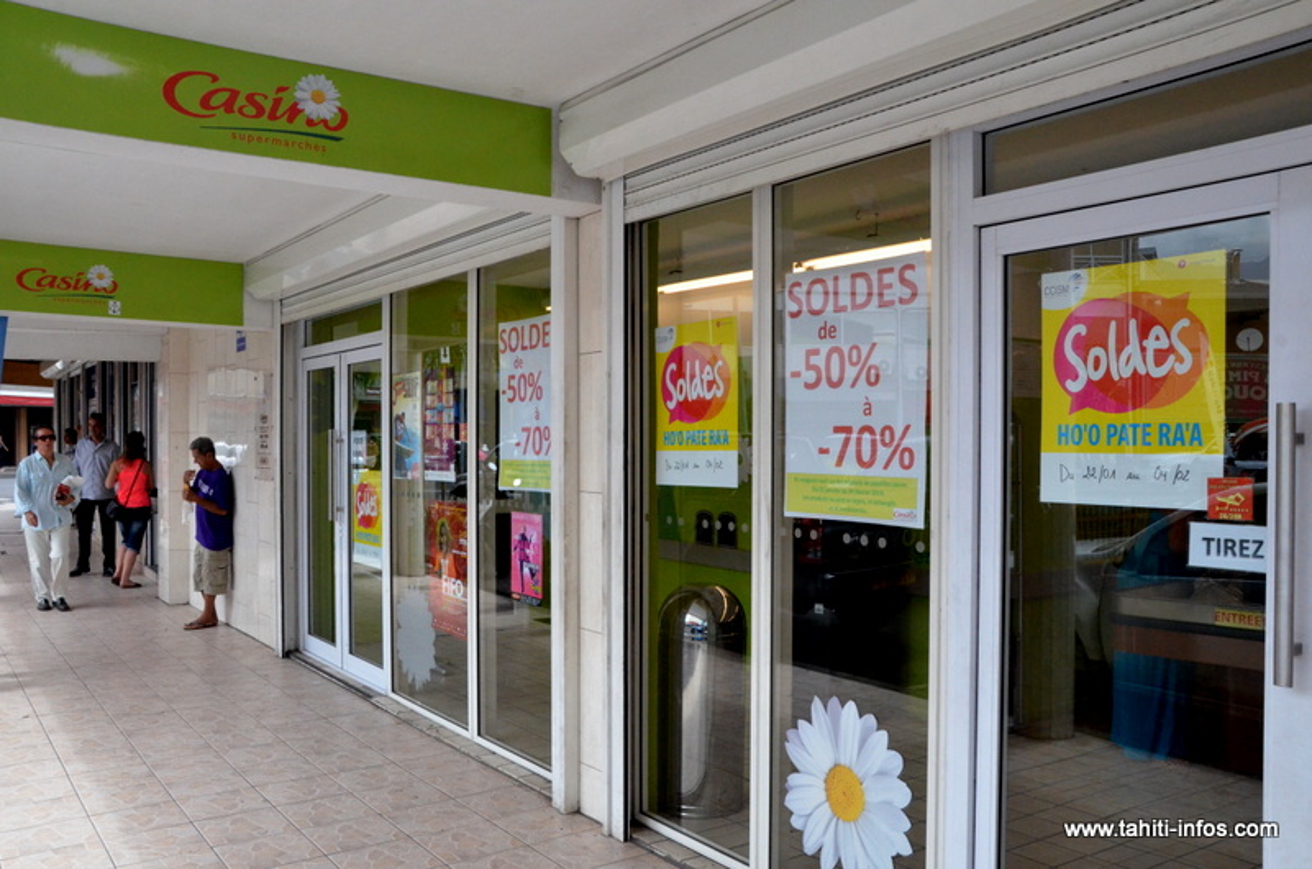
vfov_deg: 41.5
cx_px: 656
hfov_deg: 59.6
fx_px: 1146
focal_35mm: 32
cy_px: 434
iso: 3200
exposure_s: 1/1000
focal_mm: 21
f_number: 16
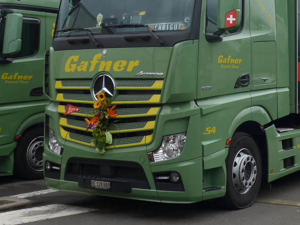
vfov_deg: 20.8
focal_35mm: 70
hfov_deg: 27.2
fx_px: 607
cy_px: 49
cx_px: 240
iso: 80
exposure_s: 1/800
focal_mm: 8.4
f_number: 2.8
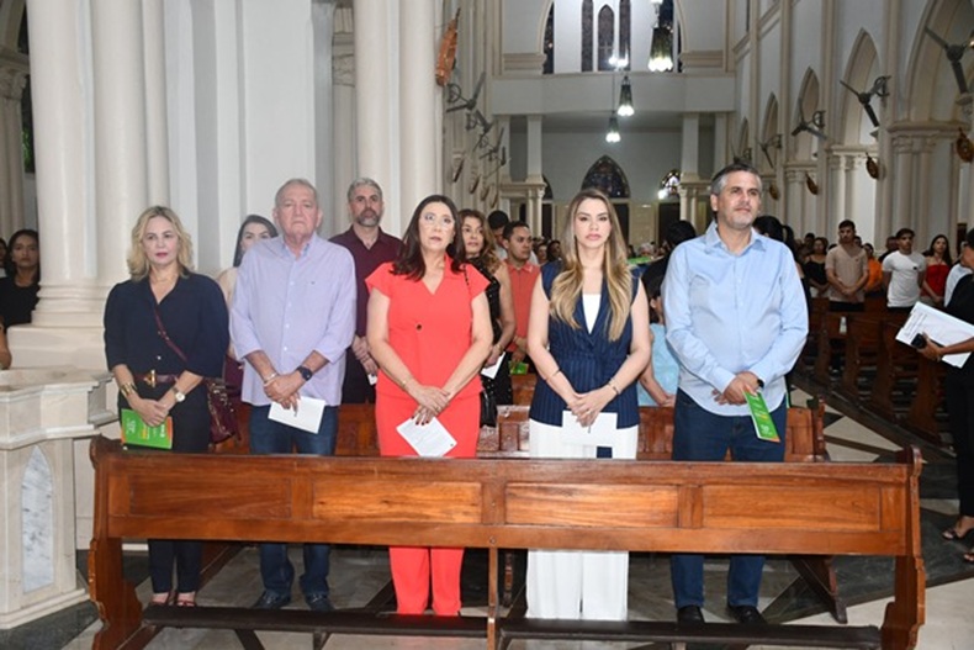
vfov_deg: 38.9
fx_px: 920
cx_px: 487
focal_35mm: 34
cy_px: 325
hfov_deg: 55.8
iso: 1250
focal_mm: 23
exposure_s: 1/60
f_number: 3.8
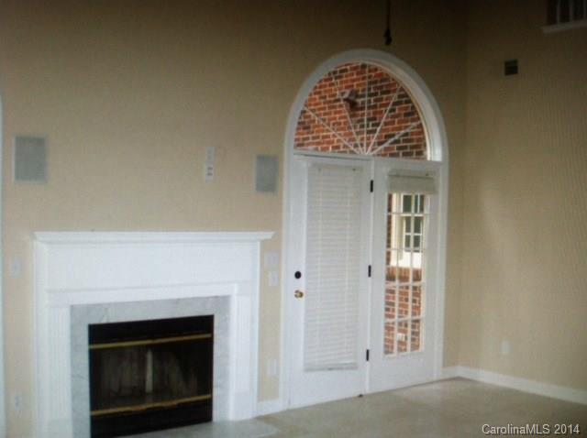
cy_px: 219
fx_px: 593
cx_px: 294
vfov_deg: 40.6
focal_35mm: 35
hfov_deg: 52.7
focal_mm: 3.85
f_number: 2.8
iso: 100
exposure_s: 1/40
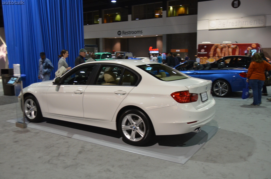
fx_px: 248
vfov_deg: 39.8
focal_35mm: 33
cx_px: 136
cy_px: 90
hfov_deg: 57.3
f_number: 3.8
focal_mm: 22
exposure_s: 1/100
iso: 1600
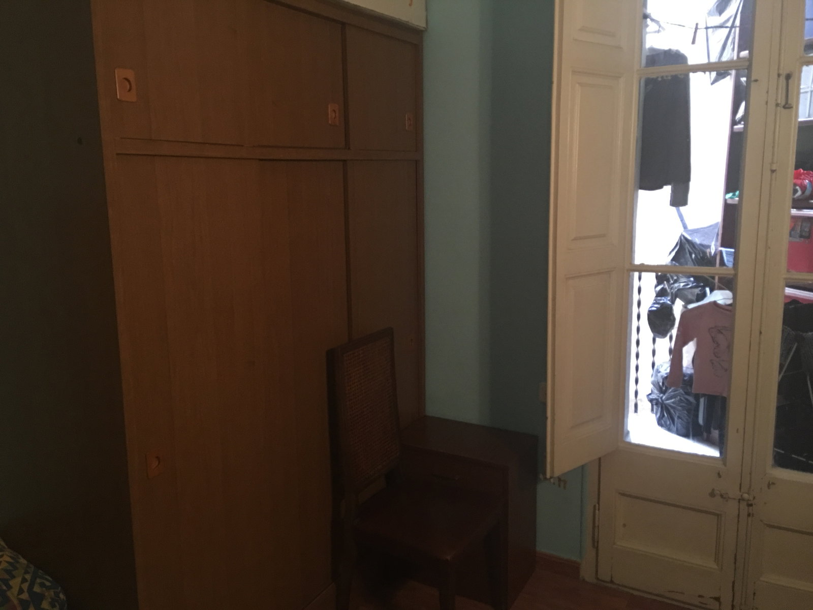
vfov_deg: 48.2
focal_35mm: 29
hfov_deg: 61.7
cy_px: 305
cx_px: 406
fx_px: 681
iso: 160
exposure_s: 1/8
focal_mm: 4.15
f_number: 2.2
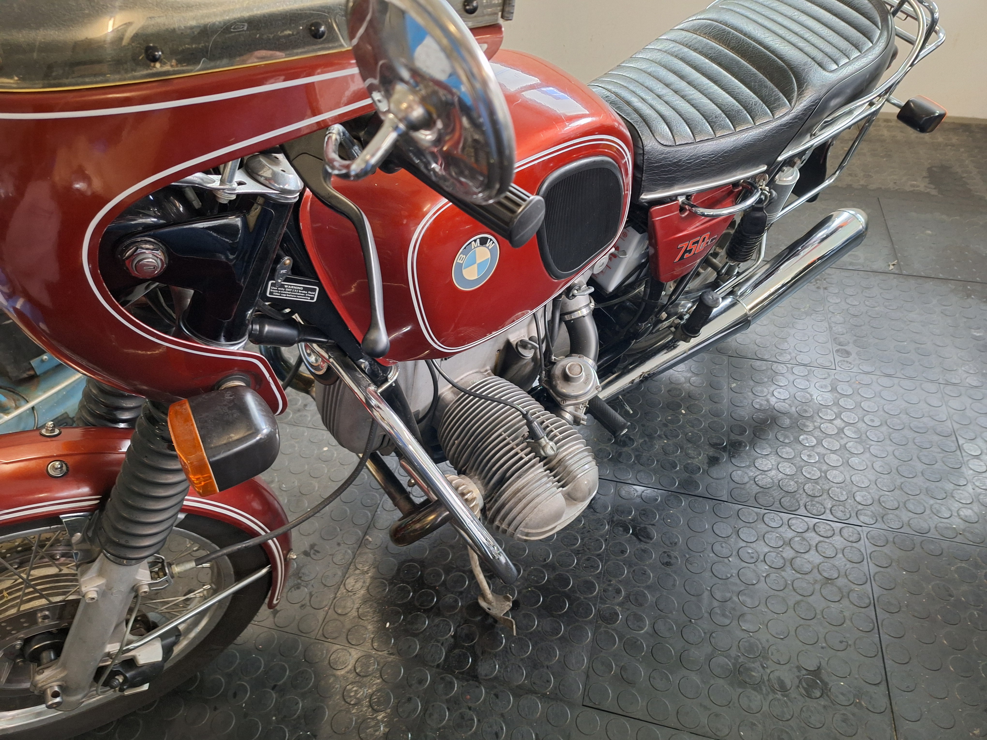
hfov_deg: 73.9
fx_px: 656
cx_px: 494
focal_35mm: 23
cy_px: 370
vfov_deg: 58.9
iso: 400
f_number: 1.8
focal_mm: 5.54
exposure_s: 1/25
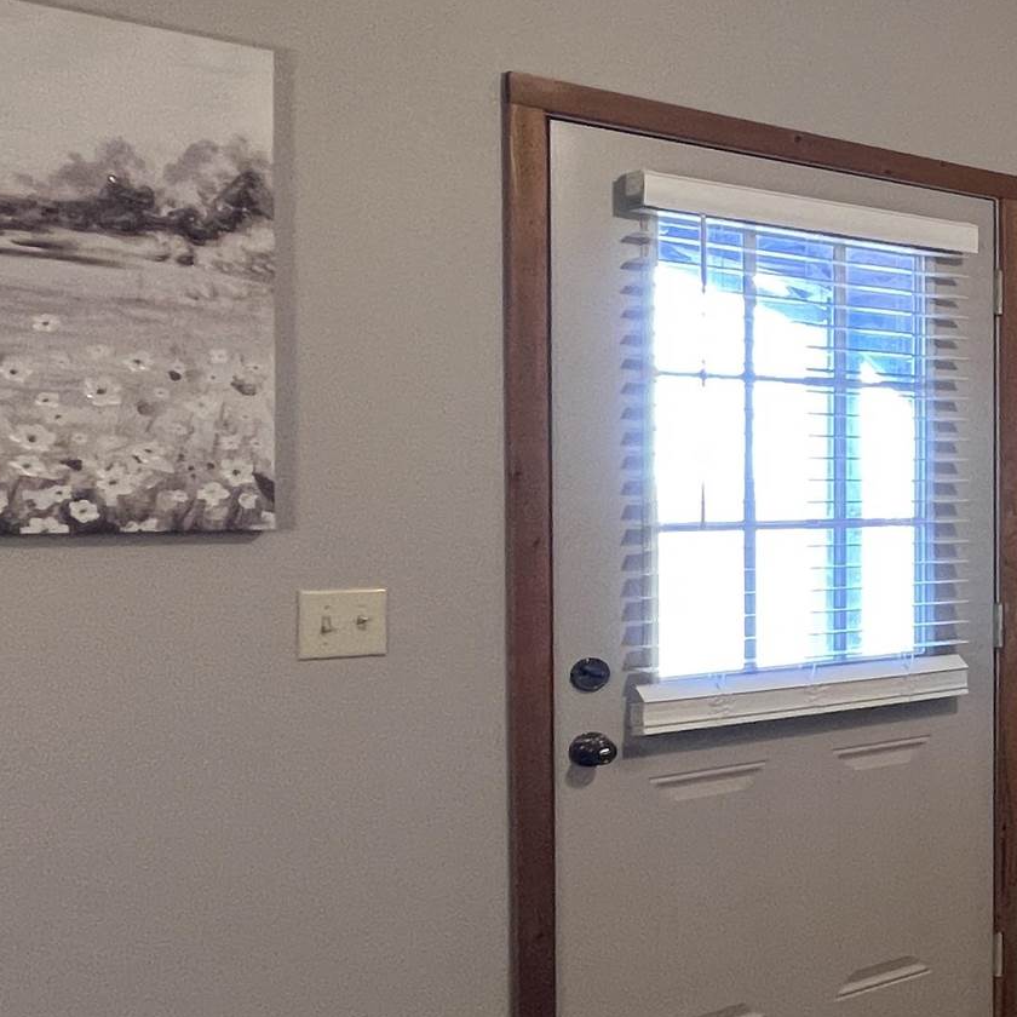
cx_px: 1685
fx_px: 1396
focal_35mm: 42
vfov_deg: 40.0
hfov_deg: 24.8
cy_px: 518
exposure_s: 1/30
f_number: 1.8
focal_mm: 1.57
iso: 160
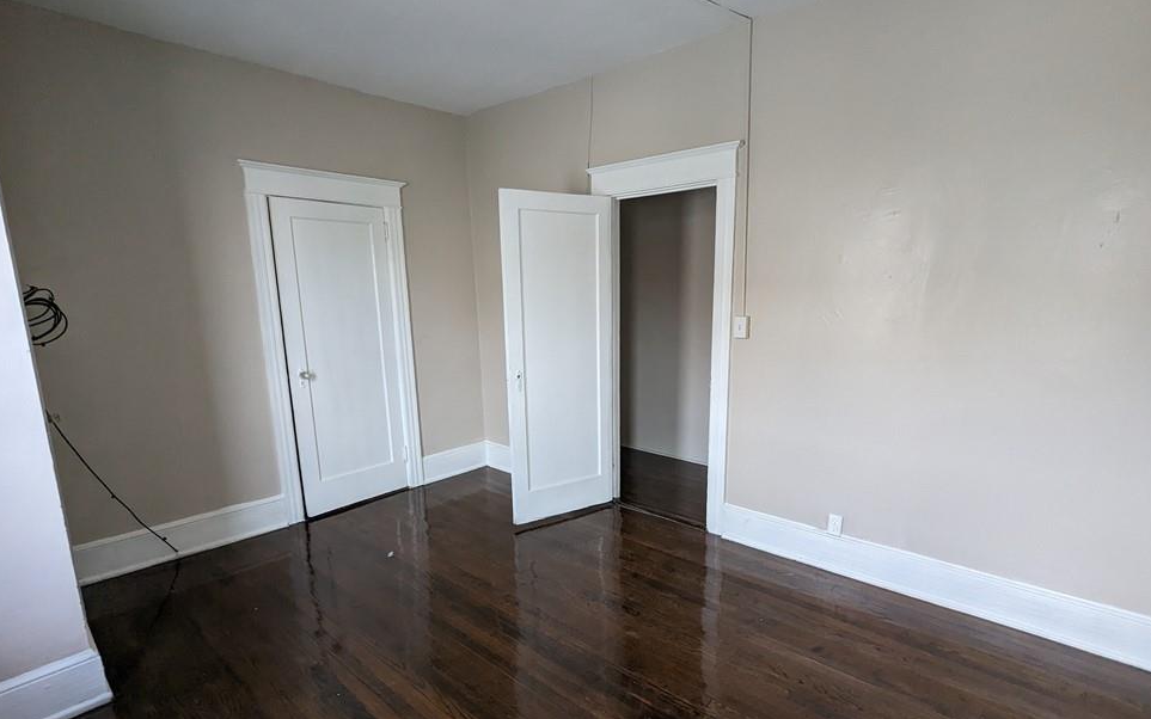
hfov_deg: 91.1
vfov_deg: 64.8
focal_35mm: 18
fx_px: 565
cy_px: 398
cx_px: 584
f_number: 2.2
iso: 204
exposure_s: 1/99.4
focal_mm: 2.35
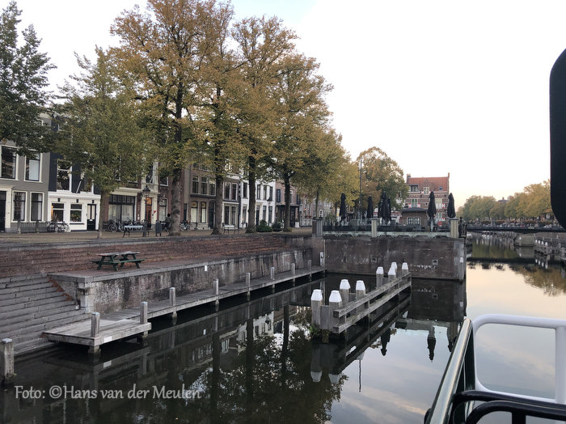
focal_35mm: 28
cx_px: 283
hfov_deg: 63.5
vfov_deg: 49.7
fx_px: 458
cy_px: 212
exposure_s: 1/120
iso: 40
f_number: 1.8
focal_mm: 3.99
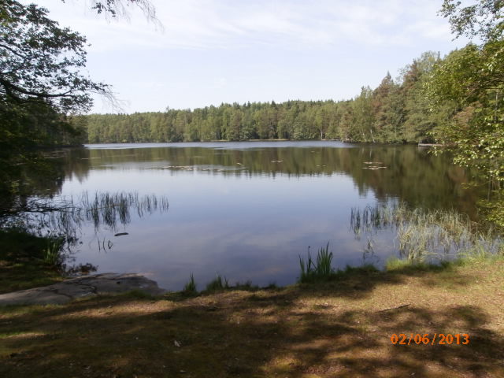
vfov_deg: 56.8
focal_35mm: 24
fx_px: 349
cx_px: 252
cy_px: 189
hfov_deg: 71.6
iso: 100
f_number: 7.9
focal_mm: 4.2
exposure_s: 1/100
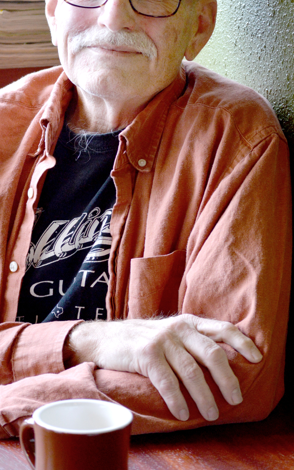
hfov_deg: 9.8
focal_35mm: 134
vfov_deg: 15.6
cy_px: 186
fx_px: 1718
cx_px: 130
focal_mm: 62
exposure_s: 1/60
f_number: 4.2
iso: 800
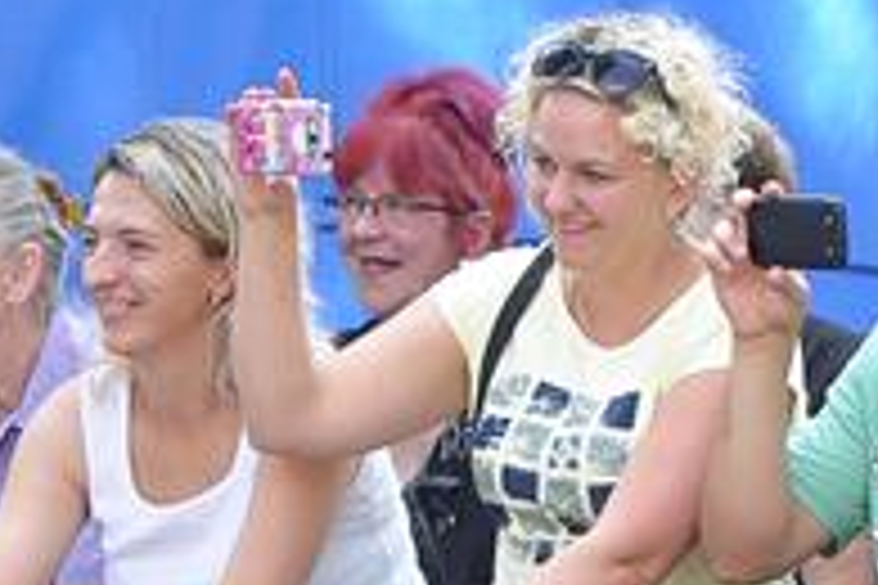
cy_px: 457
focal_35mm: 458
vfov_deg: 3.0
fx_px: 11169
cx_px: 639
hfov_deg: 4.5
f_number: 5
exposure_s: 1/400
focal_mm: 70
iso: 640
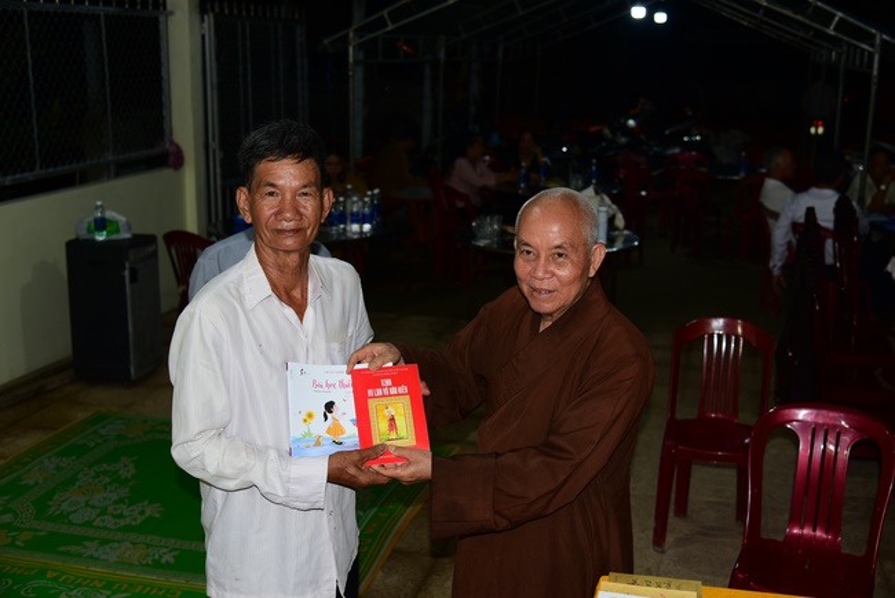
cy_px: 299
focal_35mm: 44
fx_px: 1094
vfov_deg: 30.5
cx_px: 448
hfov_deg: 44.5
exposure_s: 1/60
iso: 320
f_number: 4
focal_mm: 44
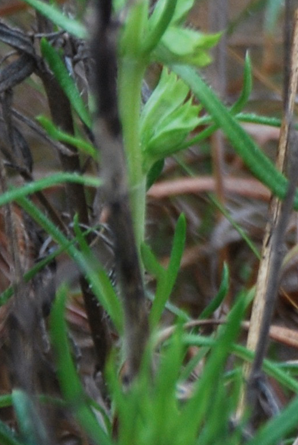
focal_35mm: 640
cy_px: -116
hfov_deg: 2.1
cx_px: 722
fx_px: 7915
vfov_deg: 3.2
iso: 280
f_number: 4.8
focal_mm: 85
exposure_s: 1/125
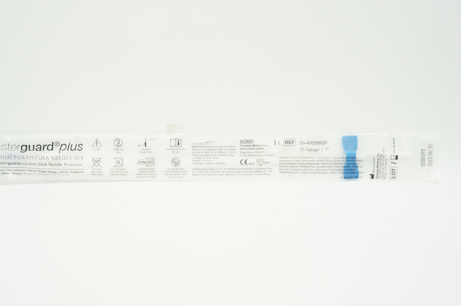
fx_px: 524
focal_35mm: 41
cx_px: 202
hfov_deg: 47.3
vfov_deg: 32.6
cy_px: 159
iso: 400
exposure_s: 1/15
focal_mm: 24
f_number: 11
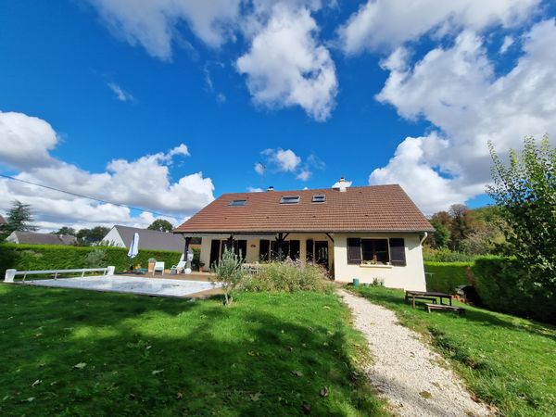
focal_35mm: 13
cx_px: 278
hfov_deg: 106.2
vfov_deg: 89.9
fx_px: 209
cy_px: 208
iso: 50
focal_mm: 2.2
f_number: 2.2
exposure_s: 1/2560
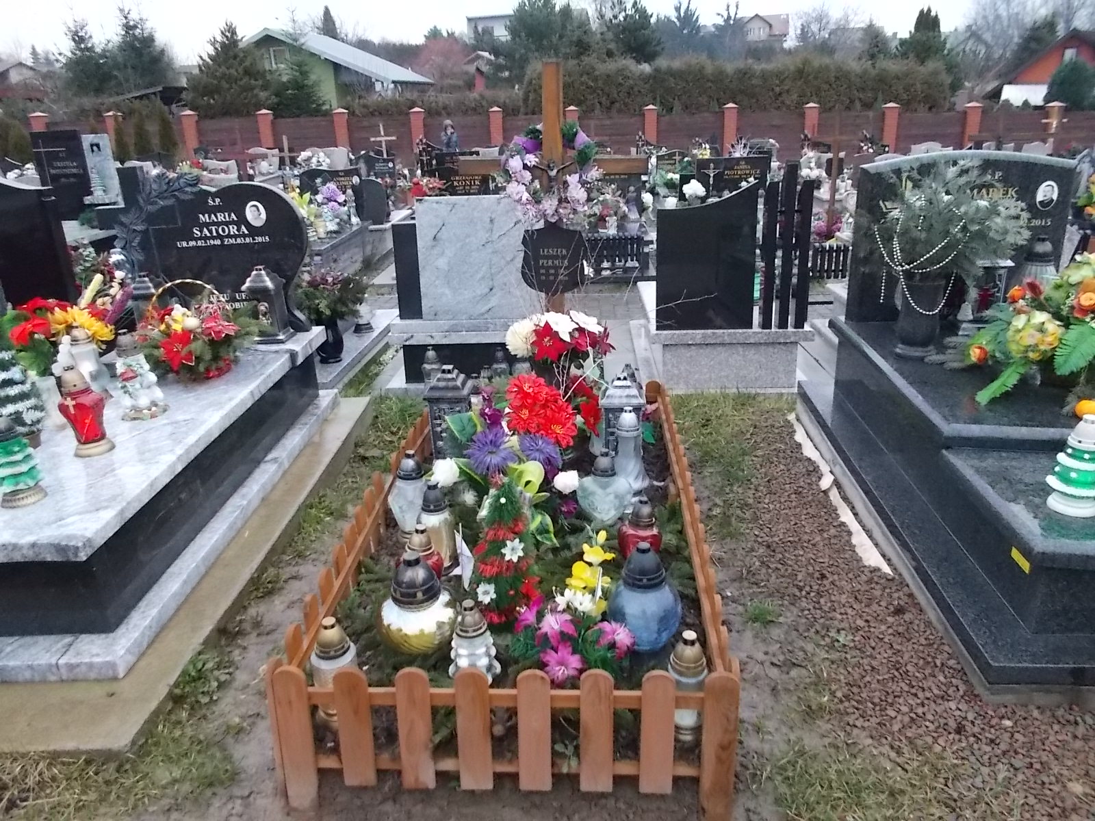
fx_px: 822
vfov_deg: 53.1
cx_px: 548
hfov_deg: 67.3
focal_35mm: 26
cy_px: 410
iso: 400
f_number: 3.2
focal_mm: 4.6
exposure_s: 1/125
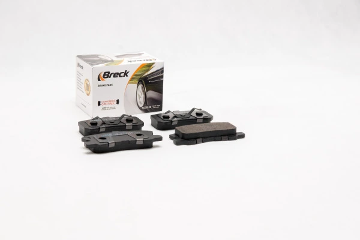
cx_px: 180
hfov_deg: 22.6
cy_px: 120
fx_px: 900
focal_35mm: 90
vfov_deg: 15.2
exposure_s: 1/200
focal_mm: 60
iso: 100
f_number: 11
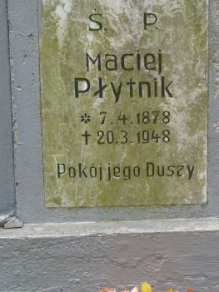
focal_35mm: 175
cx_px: 126
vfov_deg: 11.3
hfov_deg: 8.5
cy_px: 104
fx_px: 1477
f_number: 4.4
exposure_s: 1/80
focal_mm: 21
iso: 80
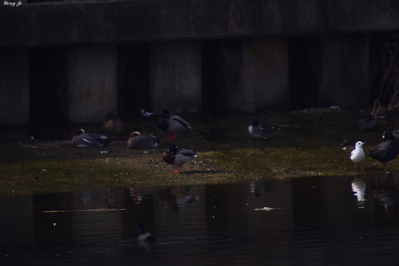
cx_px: 200
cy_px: 133
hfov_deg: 2.1
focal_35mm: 1003
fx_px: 11116
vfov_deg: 1.4
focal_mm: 1000
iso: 1000
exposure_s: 1/1000
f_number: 13
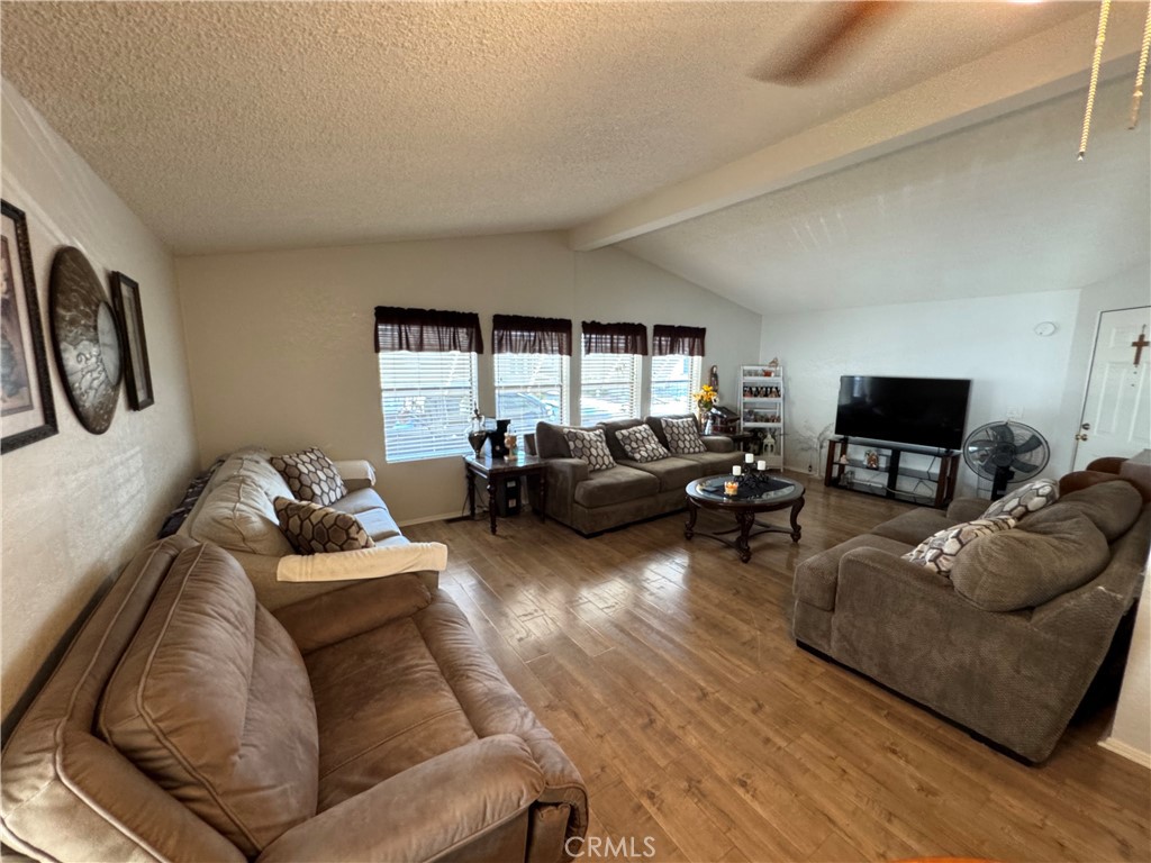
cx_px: 576
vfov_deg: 85.7
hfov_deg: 102.1
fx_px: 466
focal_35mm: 14
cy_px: 432
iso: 250
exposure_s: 1/60
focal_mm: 2.22
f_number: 2.2
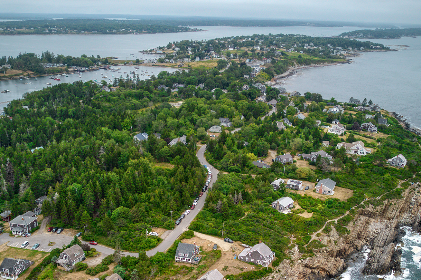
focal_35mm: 37
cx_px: 216
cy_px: 230
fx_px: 432
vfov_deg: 34.6
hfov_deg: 51.9
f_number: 2.8
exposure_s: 1/100
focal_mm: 8.4
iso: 100
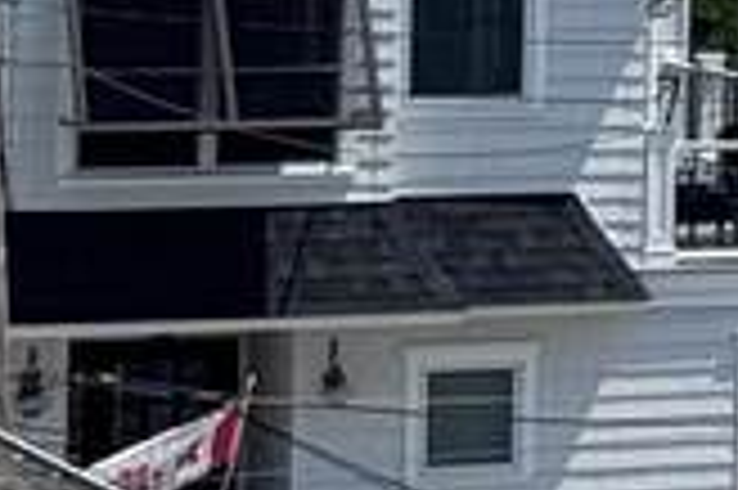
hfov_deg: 4.8
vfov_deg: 3.5
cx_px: 2830
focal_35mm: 390
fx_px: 7987
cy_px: -544
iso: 64
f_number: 1.78
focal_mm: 6.76
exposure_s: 1/7937
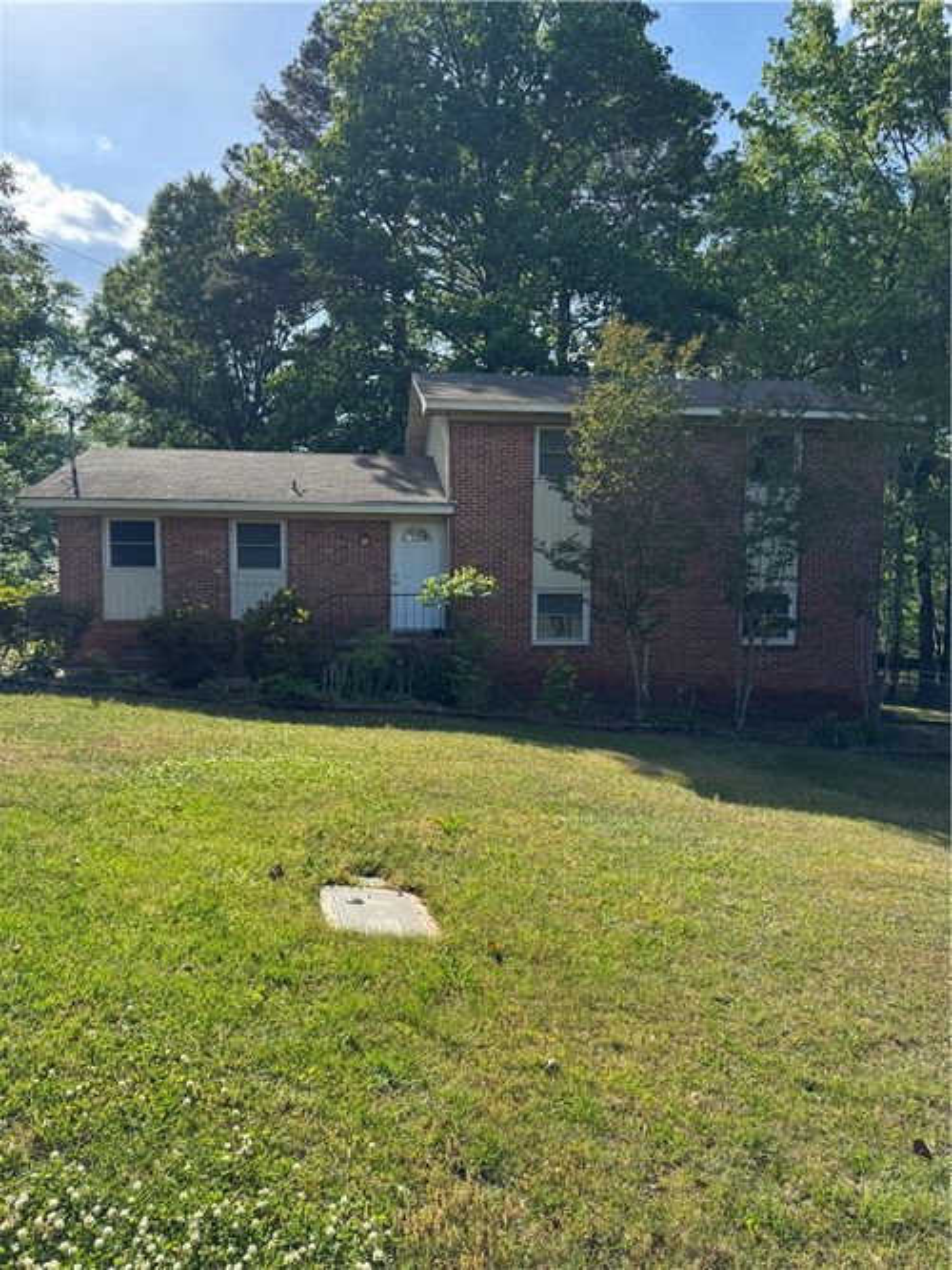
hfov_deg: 56.8
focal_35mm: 24
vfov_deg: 71.6
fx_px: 880
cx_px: 476
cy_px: 635
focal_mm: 6.76
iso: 80
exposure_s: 1/1818
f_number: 1.78
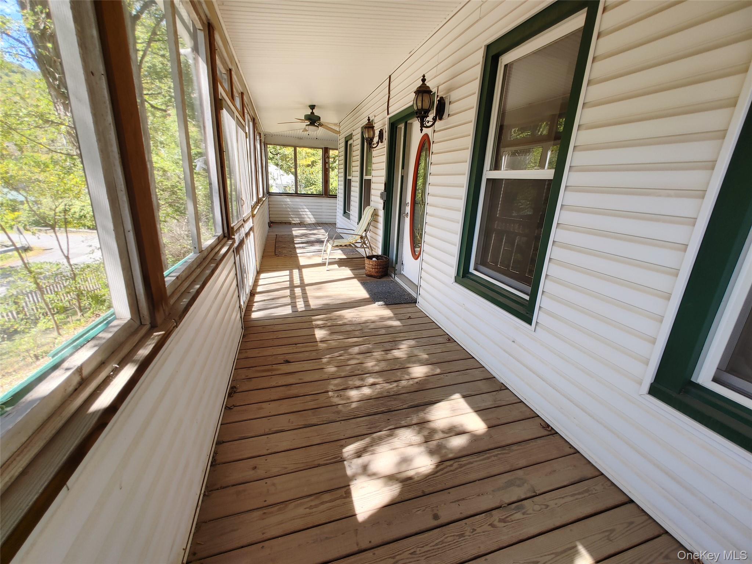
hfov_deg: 98.2
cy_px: 282
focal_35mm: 15
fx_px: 326
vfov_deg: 81.7
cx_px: 376
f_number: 1.9
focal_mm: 1.78
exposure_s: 1/120
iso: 50
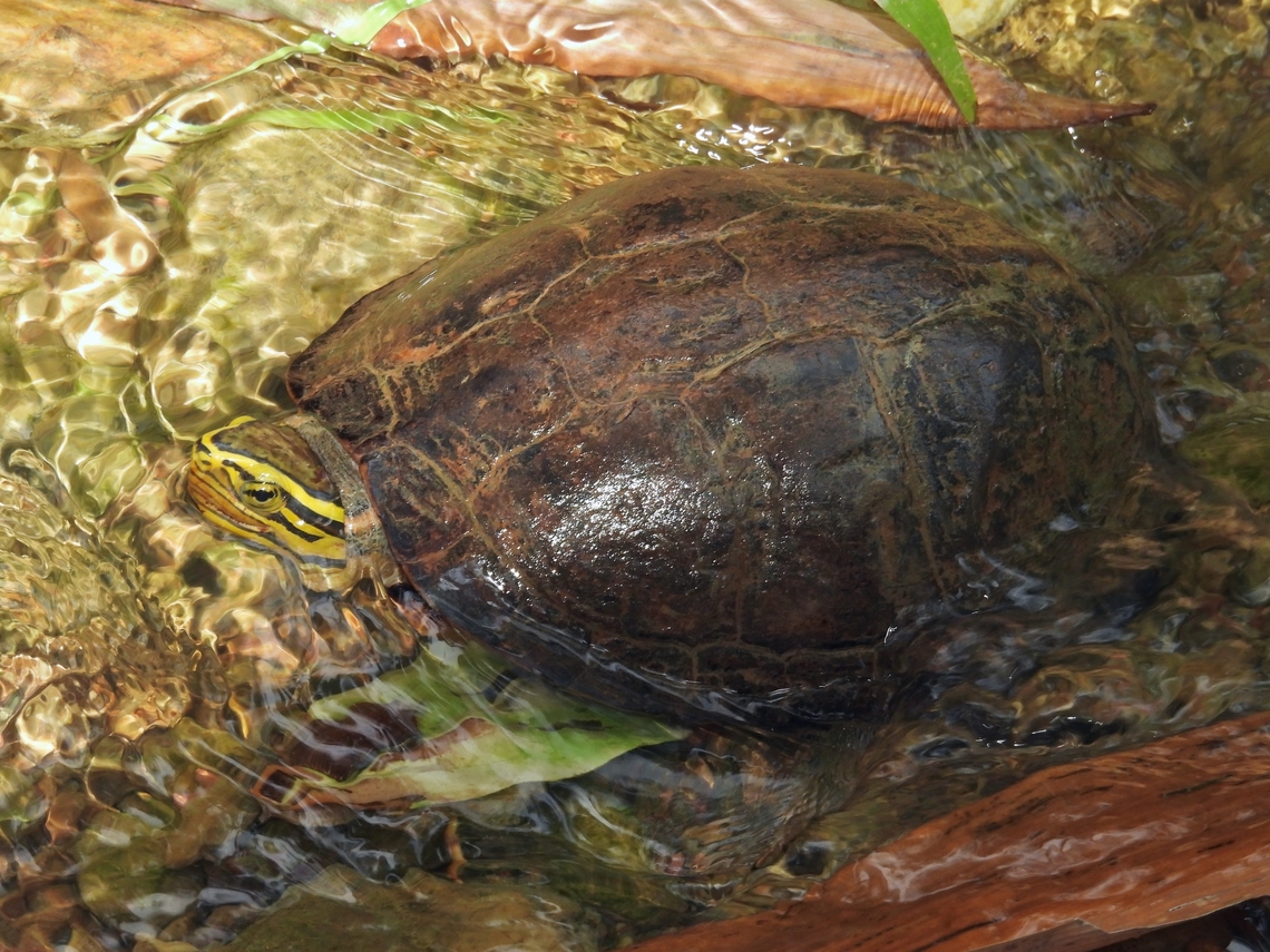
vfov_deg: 1.9
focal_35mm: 800
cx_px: 635
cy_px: 476
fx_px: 29351
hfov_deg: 2.5
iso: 200
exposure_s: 1/320
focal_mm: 143
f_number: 6.3
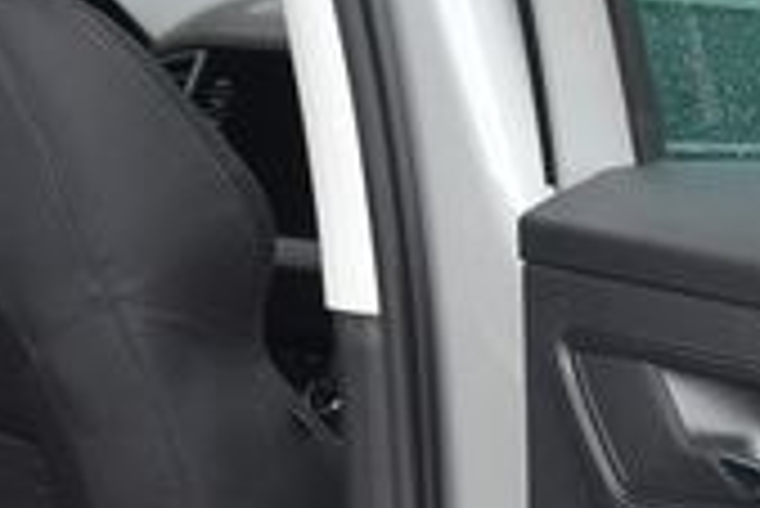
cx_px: 288
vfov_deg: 7.5
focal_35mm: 182
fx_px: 3845
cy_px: 652
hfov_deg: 11.3
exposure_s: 1/125
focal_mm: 30
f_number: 5.6
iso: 500
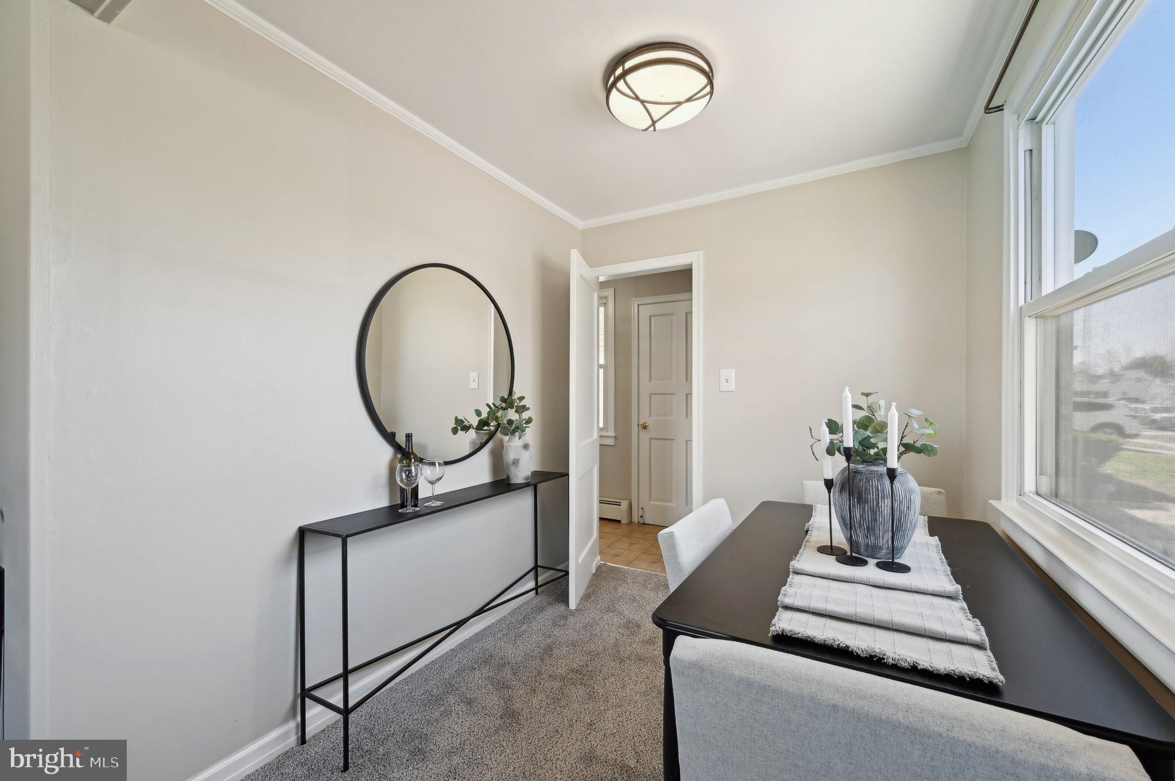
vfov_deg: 81.1
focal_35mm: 14
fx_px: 457
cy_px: 390
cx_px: 588
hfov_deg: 104.3
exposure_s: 1/15
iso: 160
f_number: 8
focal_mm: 14
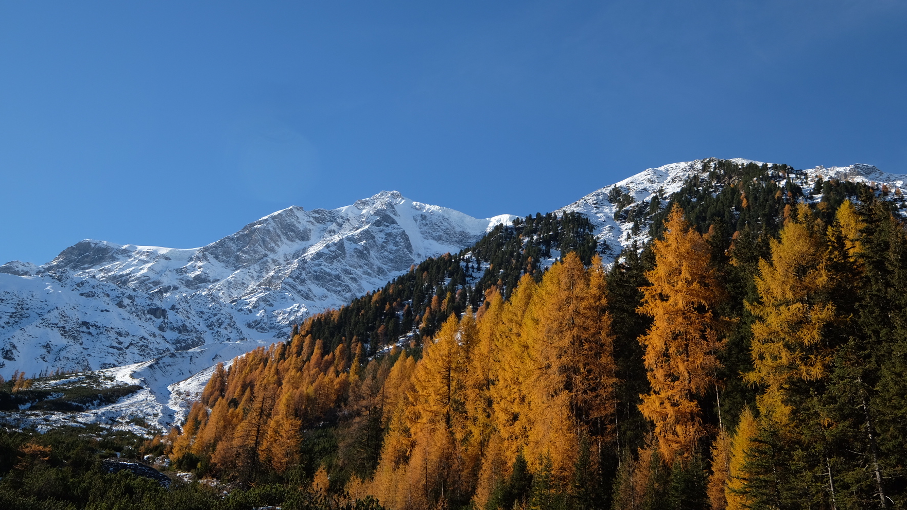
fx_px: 914
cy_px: 213
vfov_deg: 31.1
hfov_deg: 52.8
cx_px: 456
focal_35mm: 38
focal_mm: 24
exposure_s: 1/250
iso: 200
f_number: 9
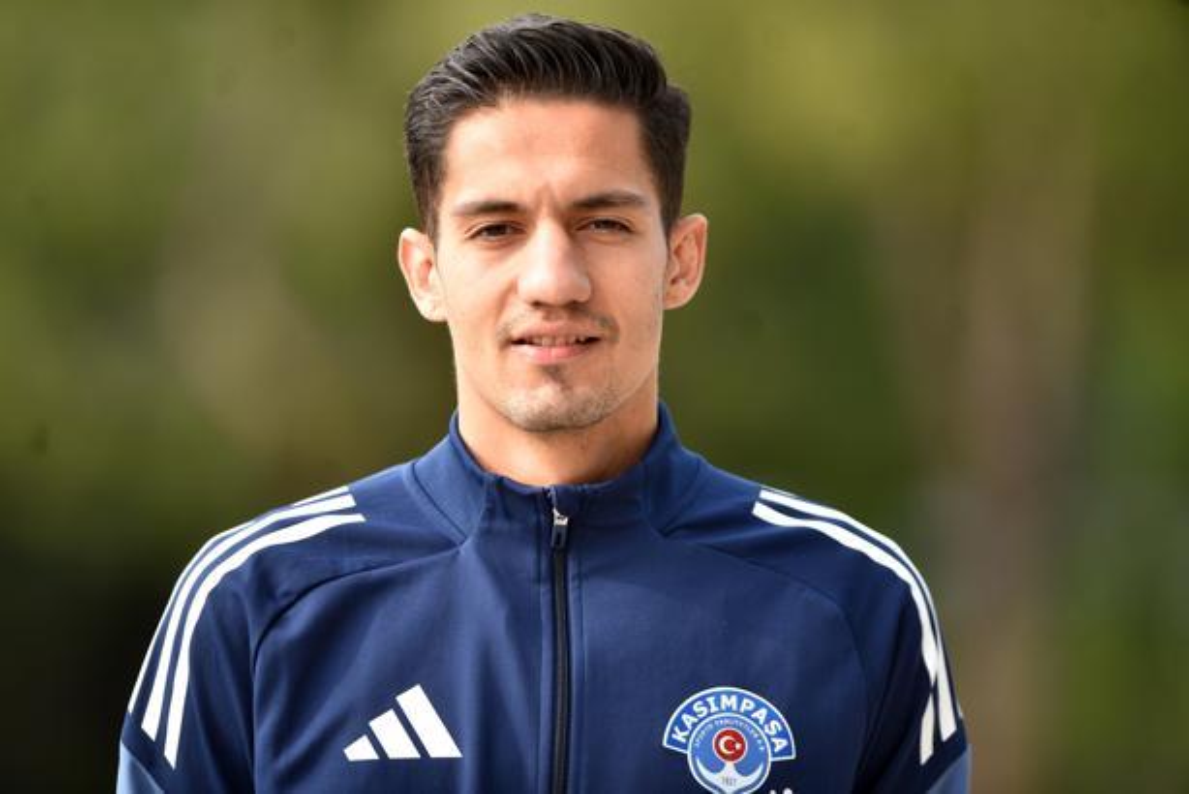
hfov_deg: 6.9
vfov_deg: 4.6
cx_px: 594
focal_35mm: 300
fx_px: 9913
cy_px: 397
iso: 320
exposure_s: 1/1000
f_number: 2.8
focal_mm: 300
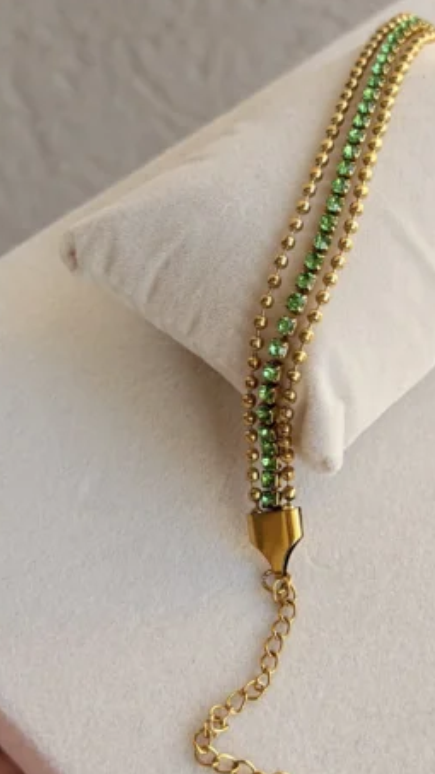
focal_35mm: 66
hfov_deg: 18.2
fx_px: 1355
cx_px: 266
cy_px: 301
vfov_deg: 31.8
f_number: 1.78
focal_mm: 6.76
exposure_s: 1/699
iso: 64
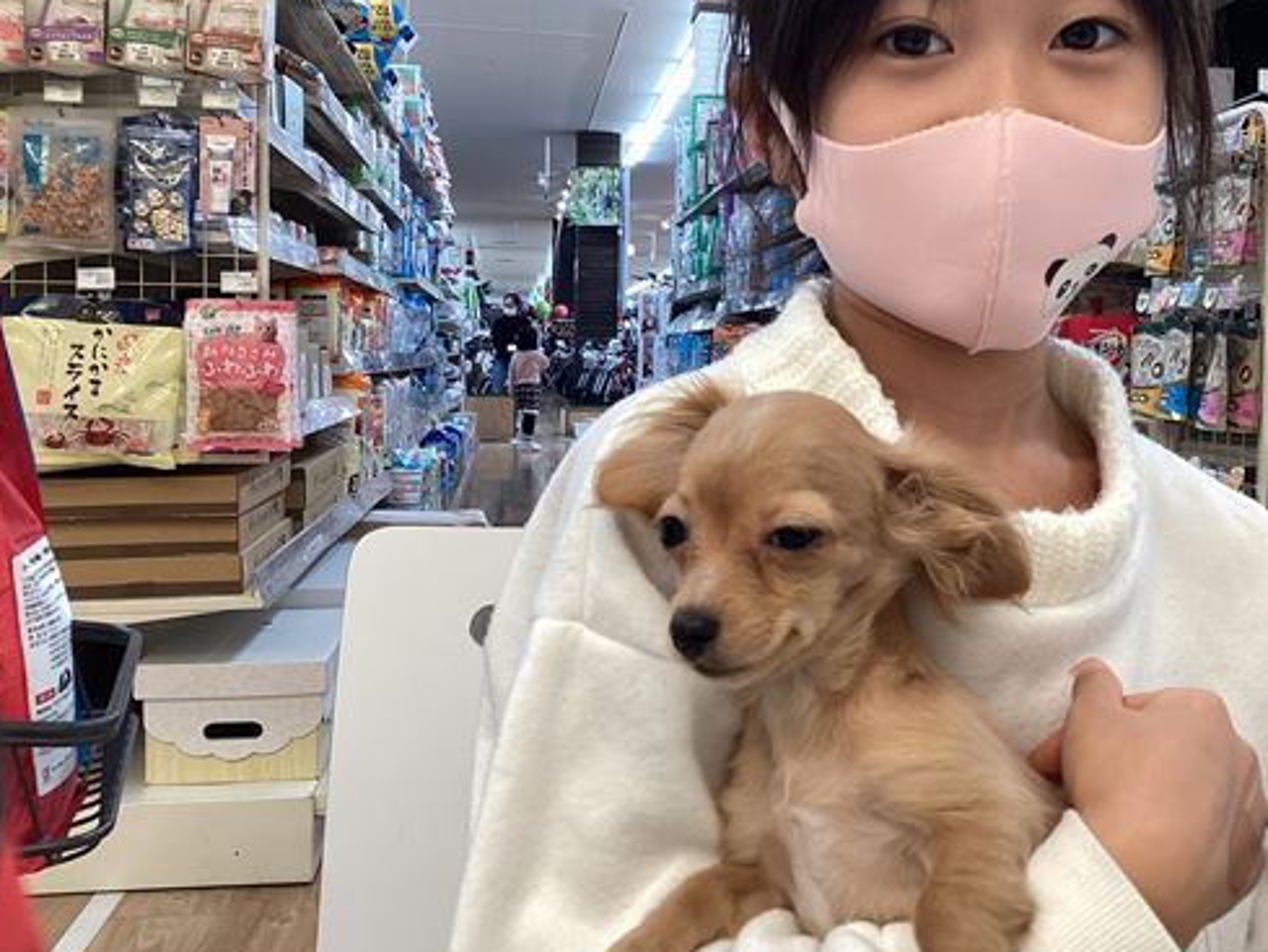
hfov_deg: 48.7
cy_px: 410
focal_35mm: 38
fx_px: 1392
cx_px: 760
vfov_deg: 37.7
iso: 80
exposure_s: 1/50
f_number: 2.4
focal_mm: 3.3
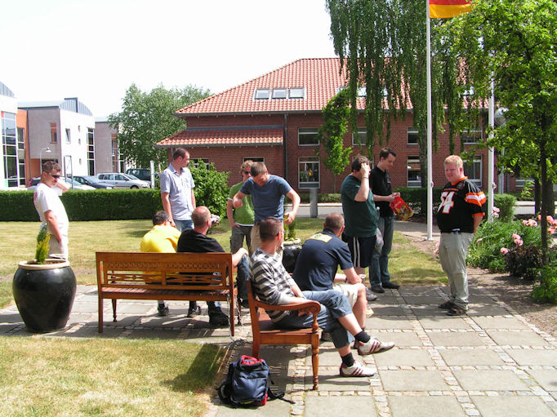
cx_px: 278
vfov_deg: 37.7
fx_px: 611
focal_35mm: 38
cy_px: 208
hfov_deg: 49.0
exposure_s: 1/125
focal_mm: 6.3
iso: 50
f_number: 5.6
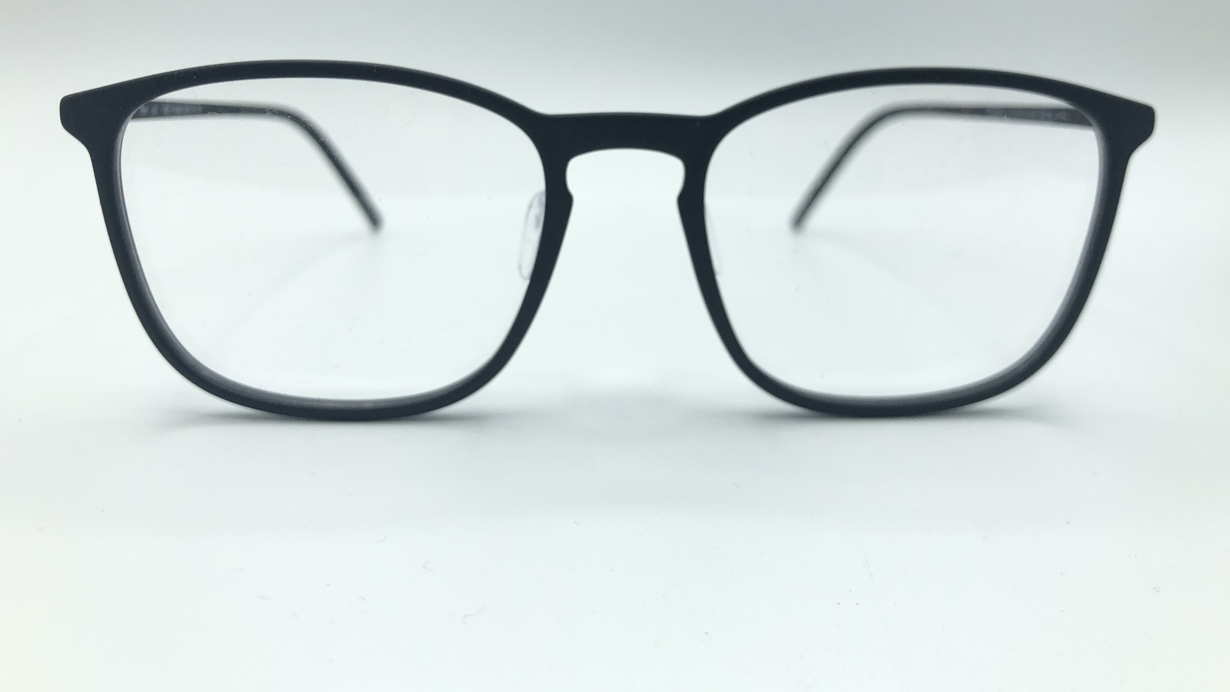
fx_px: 1011
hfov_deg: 62.6
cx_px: 613
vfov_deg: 37.6
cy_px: 261
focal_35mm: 31
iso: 25
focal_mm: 4
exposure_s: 1/1021
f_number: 1.8
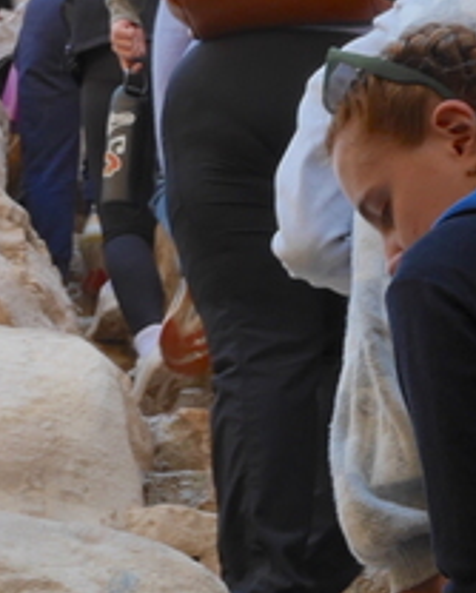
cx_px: 333
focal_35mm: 192
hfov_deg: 8.1
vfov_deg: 10.0
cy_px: 354
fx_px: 3374
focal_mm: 20
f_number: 8
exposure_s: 1/50
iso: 200
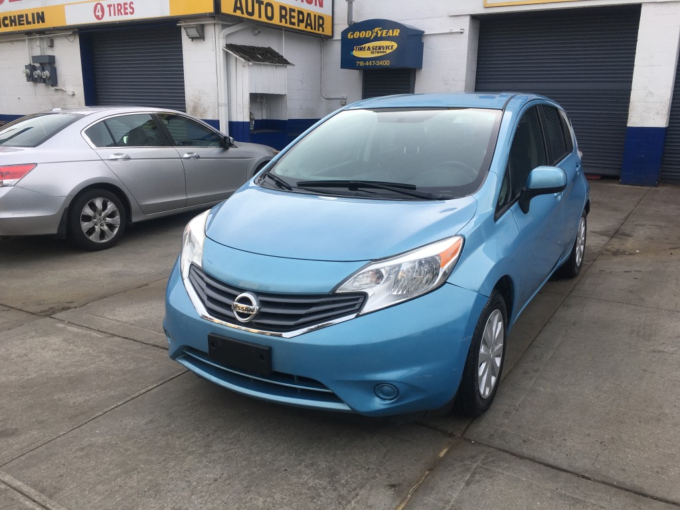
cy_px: 255
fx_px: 570
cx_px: 340
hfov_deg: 61.7
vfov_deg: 48.2
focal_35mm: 29
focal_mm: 4.15
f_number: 2.2
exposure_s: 1/569
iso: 25
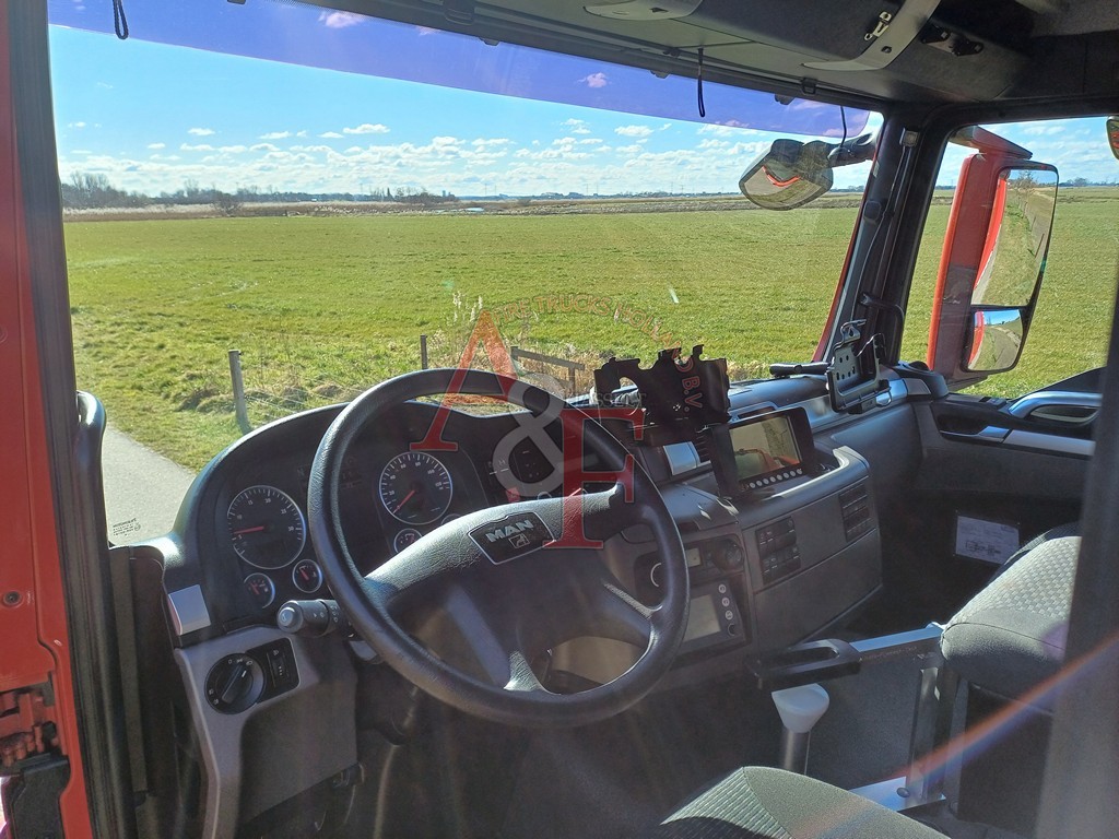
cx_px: 560
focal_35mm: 25
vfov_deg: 54.9
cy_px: 420
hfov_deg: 69.4
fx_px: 808
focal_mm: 4.65
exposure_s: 1/505
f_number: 1.8
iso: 50
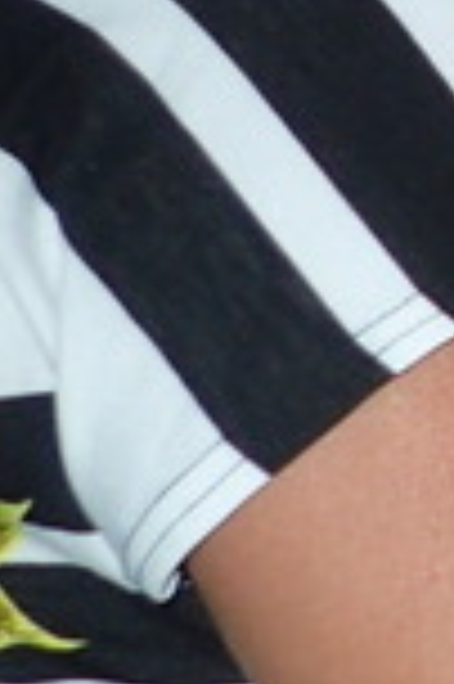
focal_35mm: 137
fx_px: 2597
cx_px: 1794
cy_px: 158
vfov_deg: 14.9
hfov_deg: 7.3
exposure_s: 1/30
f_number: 2
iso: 200
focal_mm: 4.5
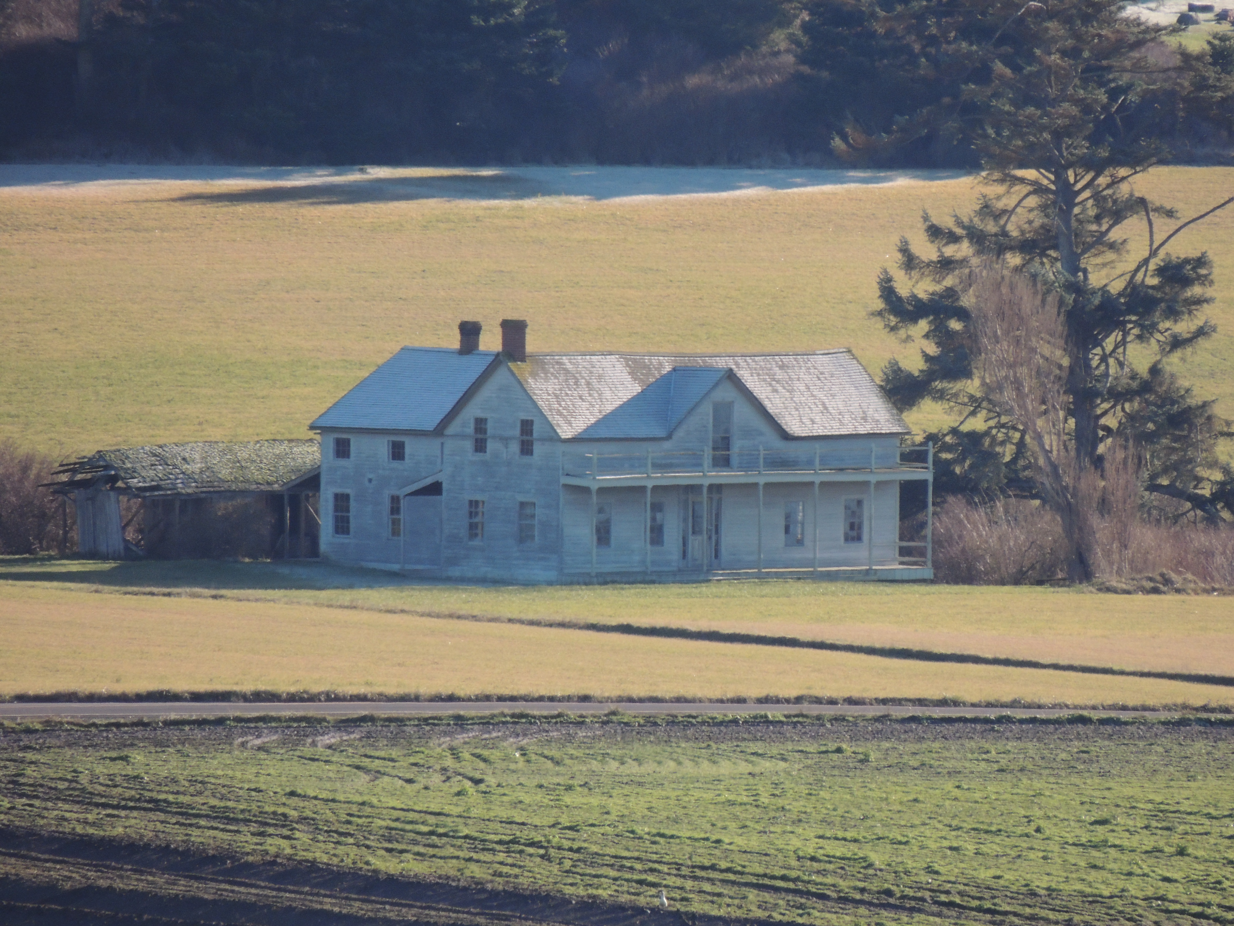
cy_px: 463
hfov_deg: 2.0
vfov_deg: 1.5
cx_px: 617
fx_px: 35648
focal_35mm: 1000
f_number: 5.9
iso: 400
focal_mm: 180
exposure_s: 1/640
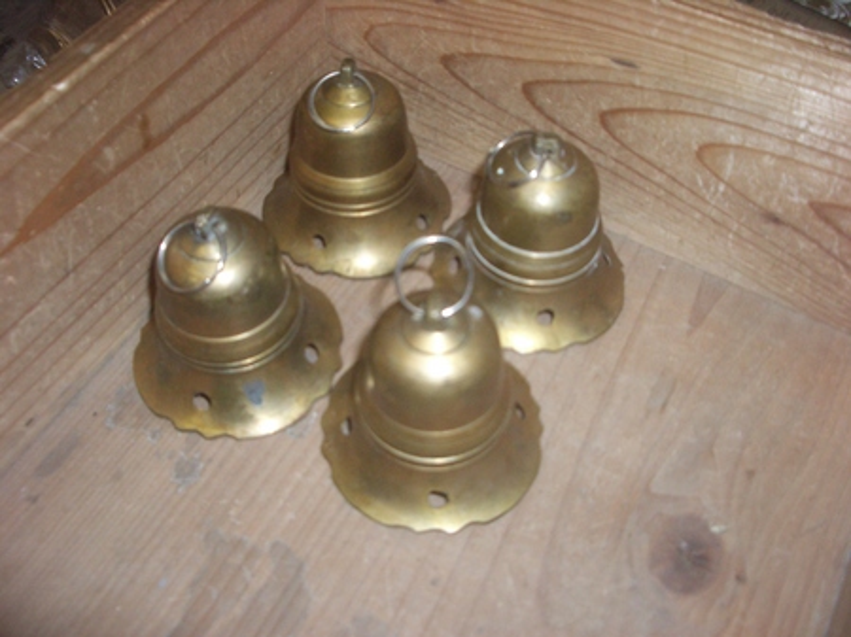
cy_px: 318
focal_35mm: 35
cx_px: 426
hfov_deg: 52.7
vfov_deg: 40.7
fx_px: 860
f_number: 2.6
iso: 200
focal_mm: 5.8
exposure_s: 1/60
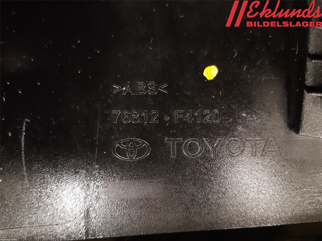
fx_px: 242
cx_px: 161
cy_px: 120
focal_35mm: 26
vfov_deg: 53.1
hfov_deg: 67.3
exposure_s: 1/25
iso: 250
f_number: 1.7
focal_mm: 3.93
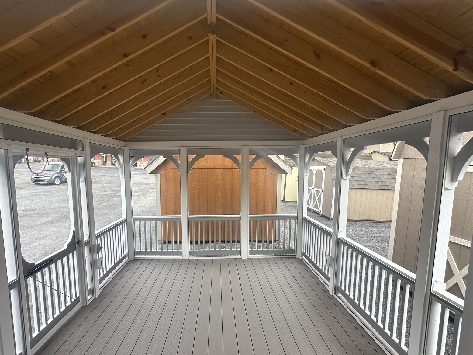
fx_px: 246
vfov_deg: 71.4
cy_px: 195
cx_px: 217
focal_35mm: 18
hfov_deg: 87.6
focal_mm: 2.22
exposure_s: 1/252
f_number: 2.2
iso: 40
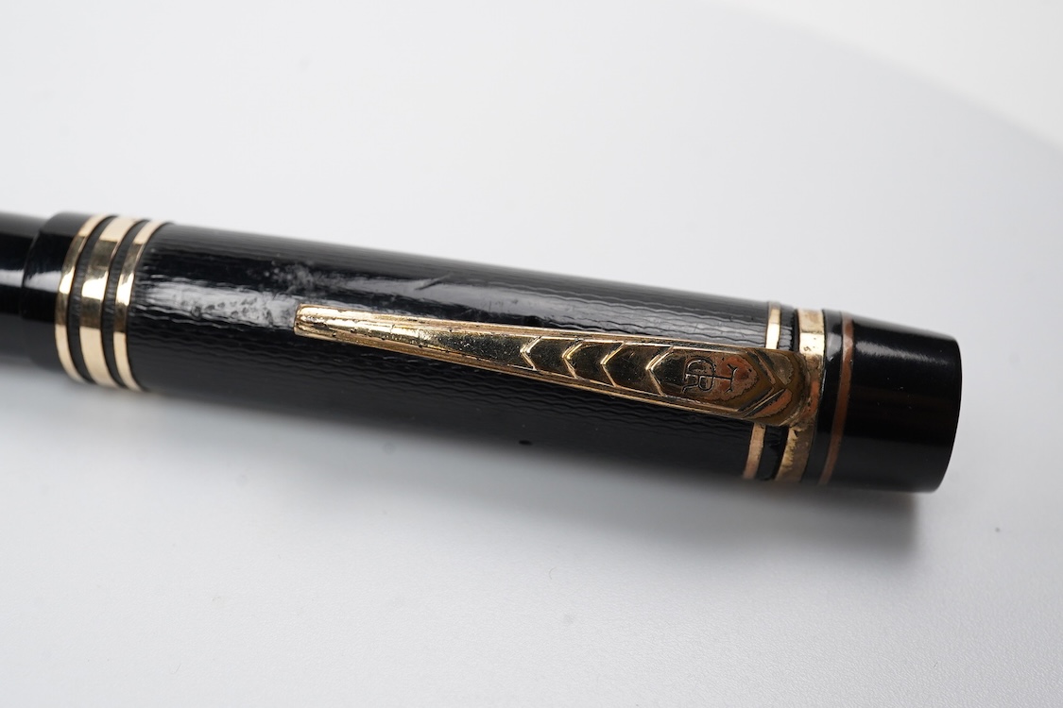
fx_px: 1329
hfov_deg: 43.6
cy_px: 354
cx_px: 532
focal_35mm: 45
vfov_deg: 29.9
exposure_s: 1/100
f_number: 18
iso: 400
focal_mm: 30
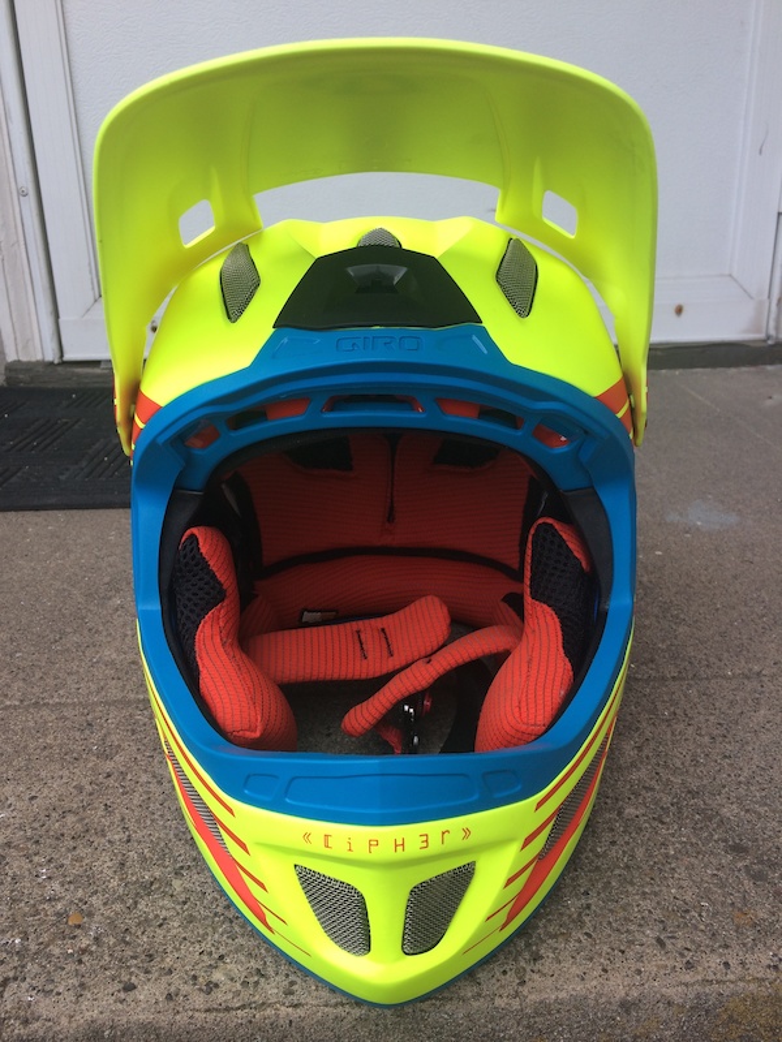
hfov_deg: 48.2
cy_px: 521
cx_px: 391
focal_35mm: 29
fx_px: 874
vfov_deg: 61.7
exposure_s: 1/140
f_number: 2.2
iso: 32
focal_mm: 4.15
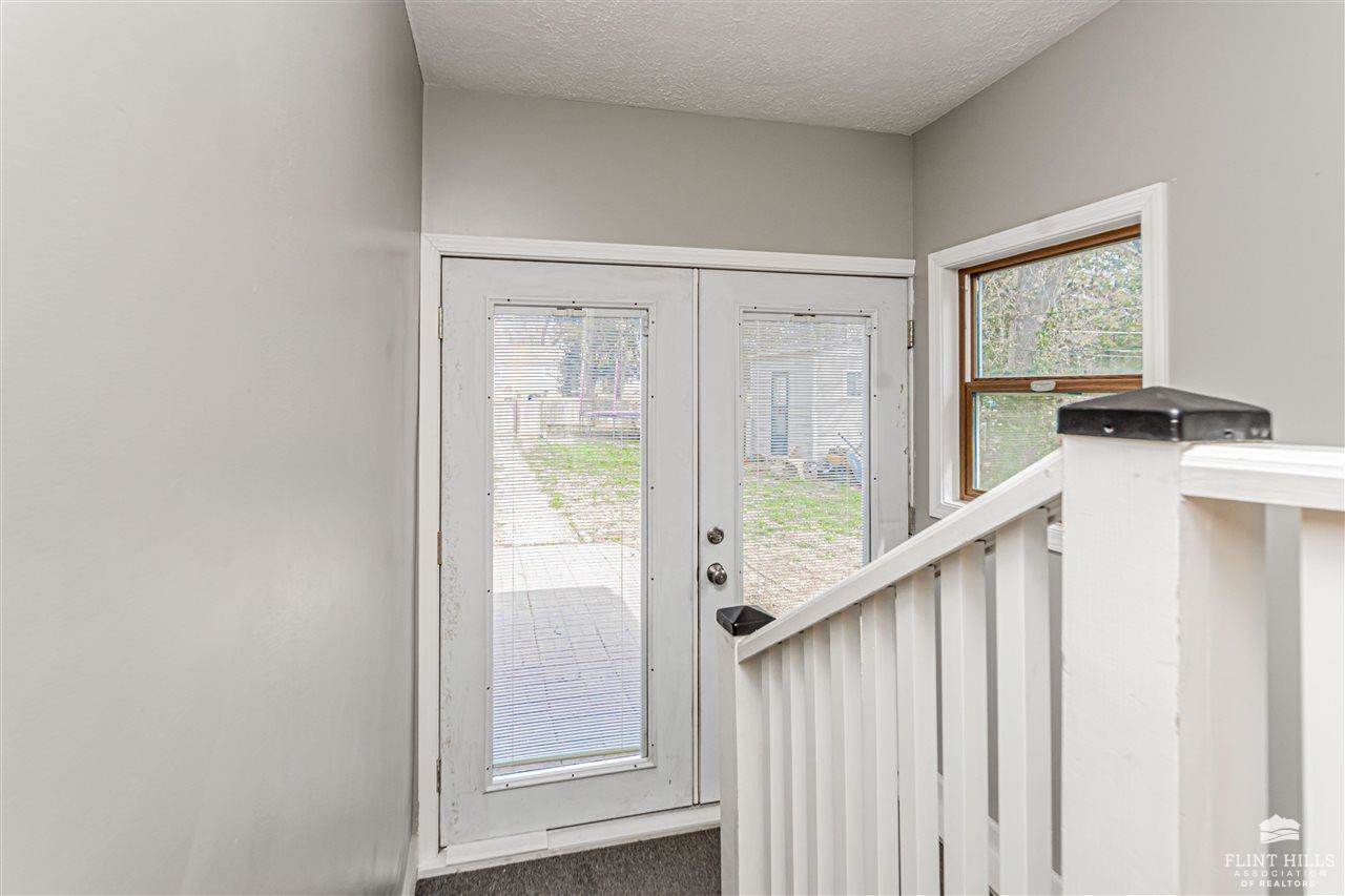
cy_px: 448
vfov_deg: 77.3
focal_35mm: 15
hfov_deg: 100.4
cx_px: 672
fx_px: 560
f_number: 10
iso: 200
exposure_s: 1/60
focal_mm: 10
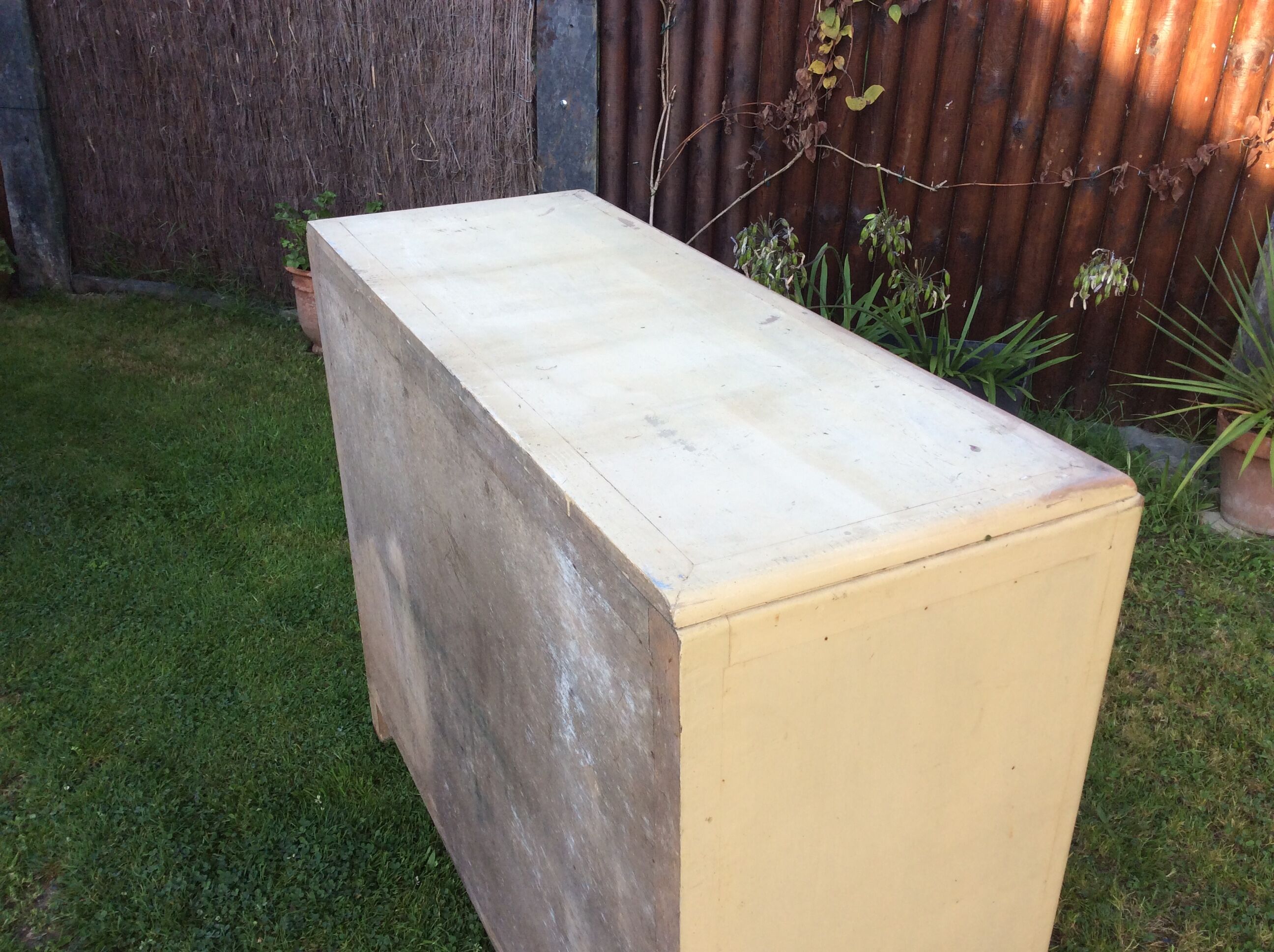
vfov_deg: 44.1
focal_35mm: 32
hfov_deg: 56.9
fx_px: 1176
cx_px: 637
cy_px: 476
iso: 32
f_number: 2.4
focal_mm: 3.3
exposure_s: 1/188
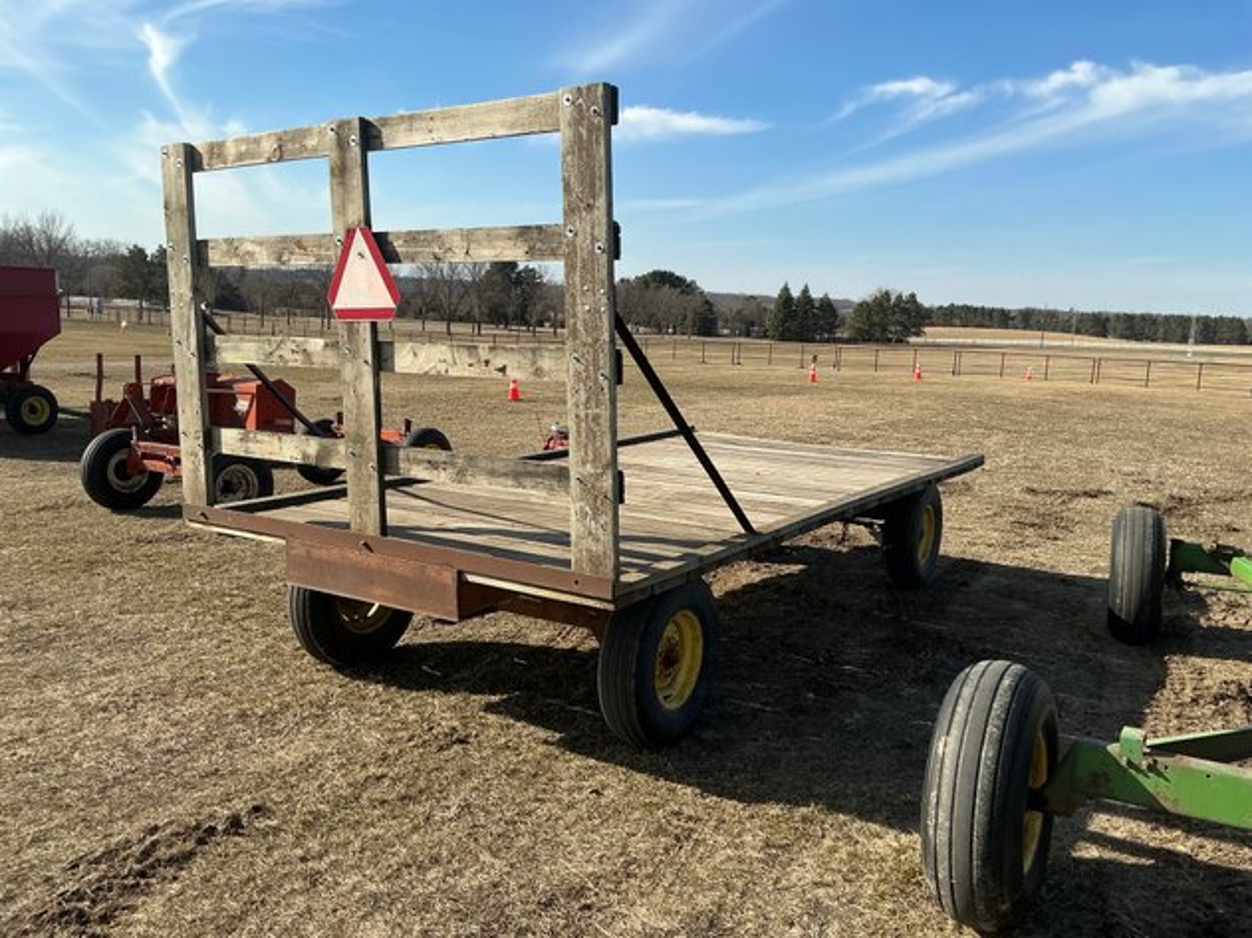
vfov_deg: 49.7
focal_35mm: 28
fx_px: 1013
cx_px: 626
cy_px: 469
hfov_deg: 63.5
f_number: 1.8
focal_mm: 3
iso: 25
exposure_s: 1/1675
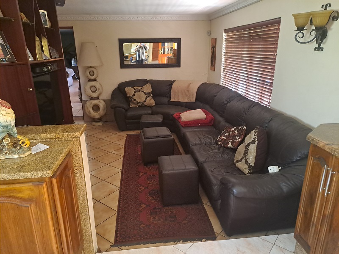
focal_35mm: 25
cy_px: 127
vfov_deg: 54.9
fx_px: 245
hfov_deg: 69.4
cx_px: 170
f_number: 1.8
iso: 500
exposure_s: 1/20
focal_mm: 4.65
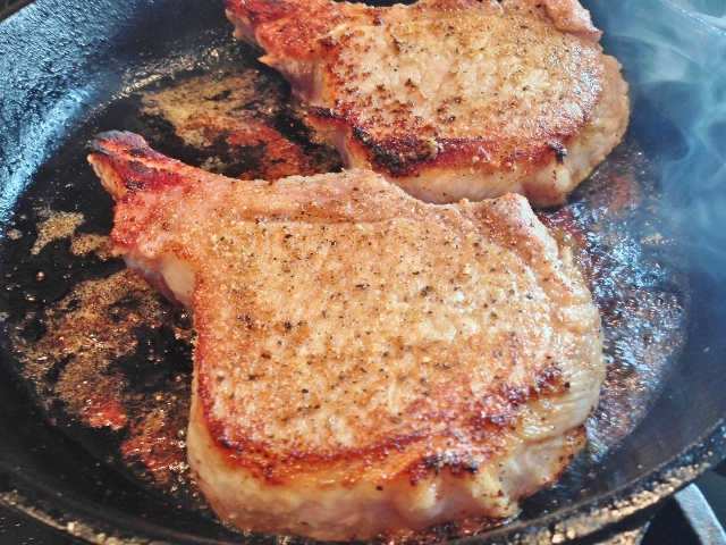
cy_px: 272
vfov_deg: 42.9
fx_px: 692
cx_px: 363
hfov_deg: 55.4
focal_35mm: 33
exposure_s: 1/20
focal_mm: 4.12
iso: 64
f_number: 2.4
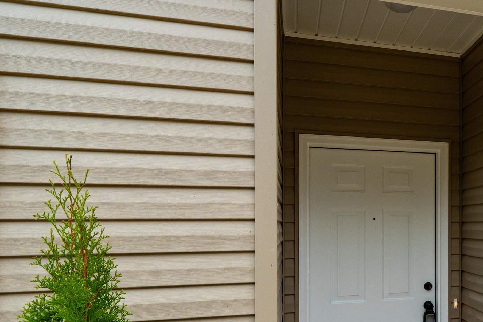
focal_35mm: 31
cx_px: 435
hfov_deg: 52.8
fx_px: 416
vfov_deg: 41.4
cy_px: 231
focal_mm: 14
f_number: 8
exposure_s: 1/125
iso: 800
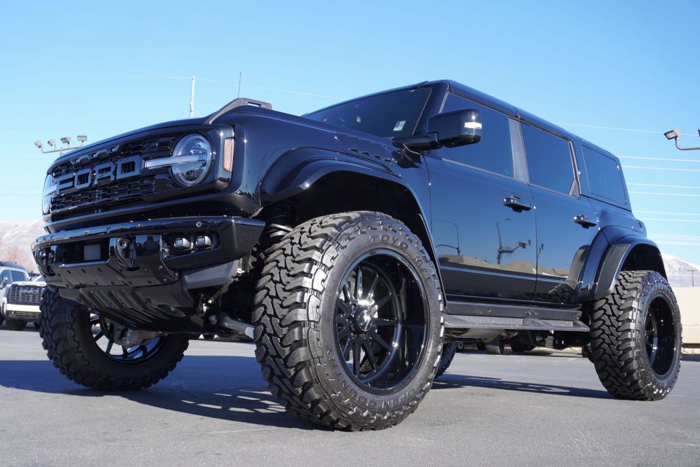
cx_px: 350
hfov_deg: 51.3
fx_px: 730
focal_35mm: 38
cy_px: 234
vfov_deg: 35.5
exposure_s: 1/125
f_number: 6.3
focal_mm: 25
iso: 100
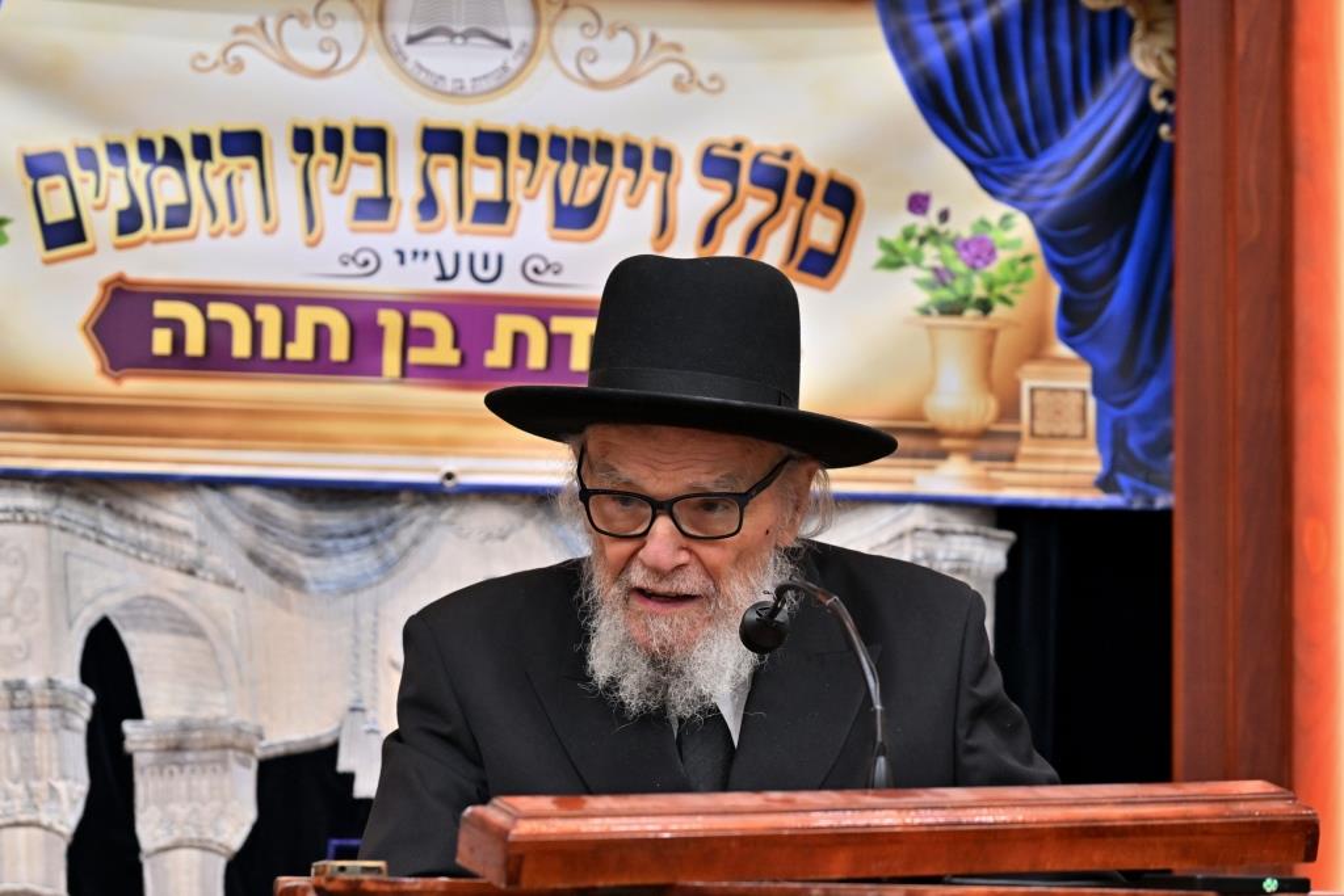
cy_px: 448
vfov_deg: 7.6
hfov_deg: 11.4
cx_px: 672
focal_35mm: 180
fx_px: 6720
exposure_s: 1/160
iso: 640
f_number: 4
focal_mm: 120
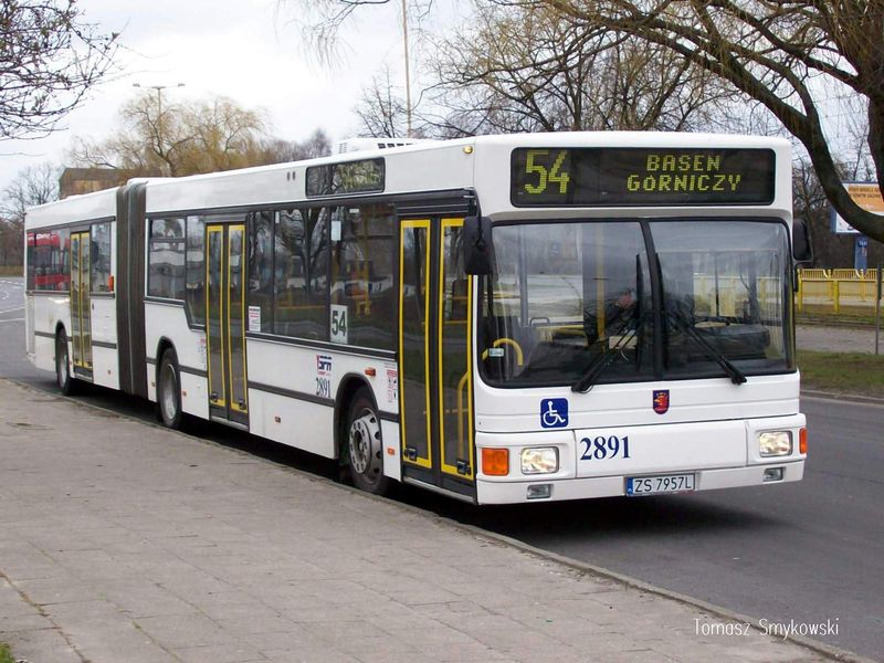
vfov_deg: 21.0
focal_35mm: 70
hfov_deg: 27.8
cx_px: 442
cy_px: 332
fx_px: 1788
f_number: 3.8
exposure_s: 1/332
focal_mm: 11.6
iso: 80
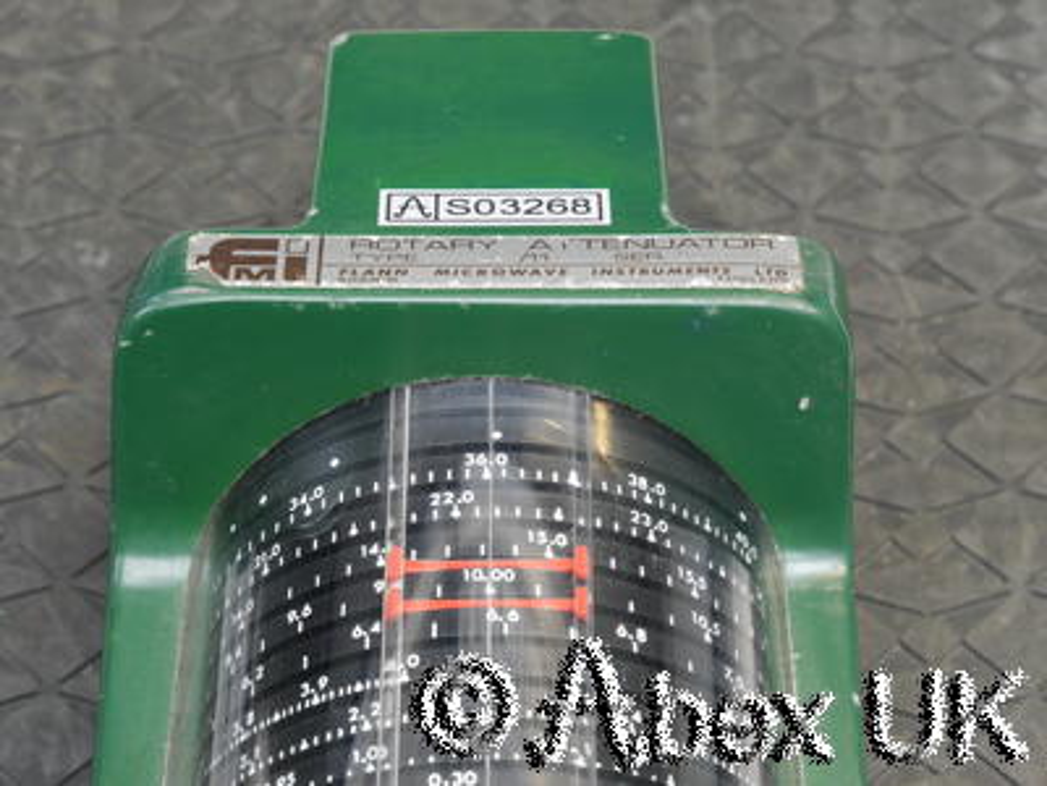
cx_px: 524
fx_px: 2783
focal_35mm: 92
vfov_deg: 16.1
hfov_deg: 21.3
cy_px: 393
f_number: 11
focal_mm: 46
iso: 400
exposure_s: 1/3.2
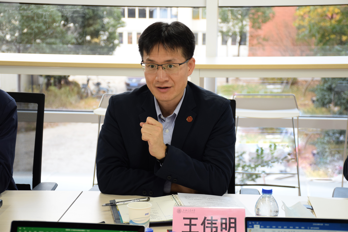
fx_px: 725
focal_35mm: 75
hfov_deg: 27.0
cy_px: 116
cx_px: 174
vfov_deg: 18.2
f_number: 4.8
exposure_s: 1/80
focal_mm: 50
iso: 640
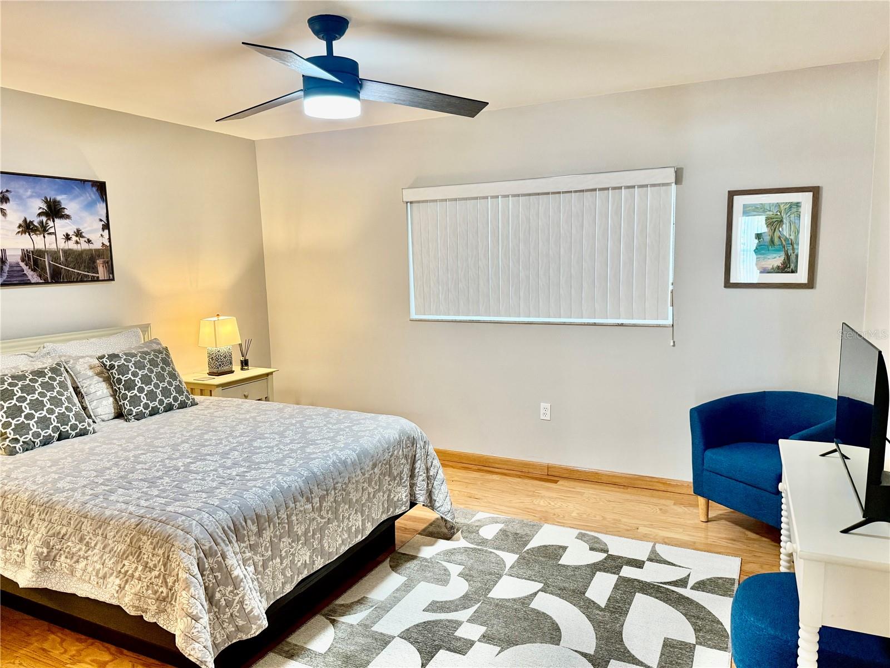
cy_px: 334
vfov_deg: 56.8
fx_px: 617
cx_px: 445
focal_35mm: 24
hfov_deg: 71.6
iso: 320
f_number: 1.78
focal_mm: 6.76
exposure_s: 1/60
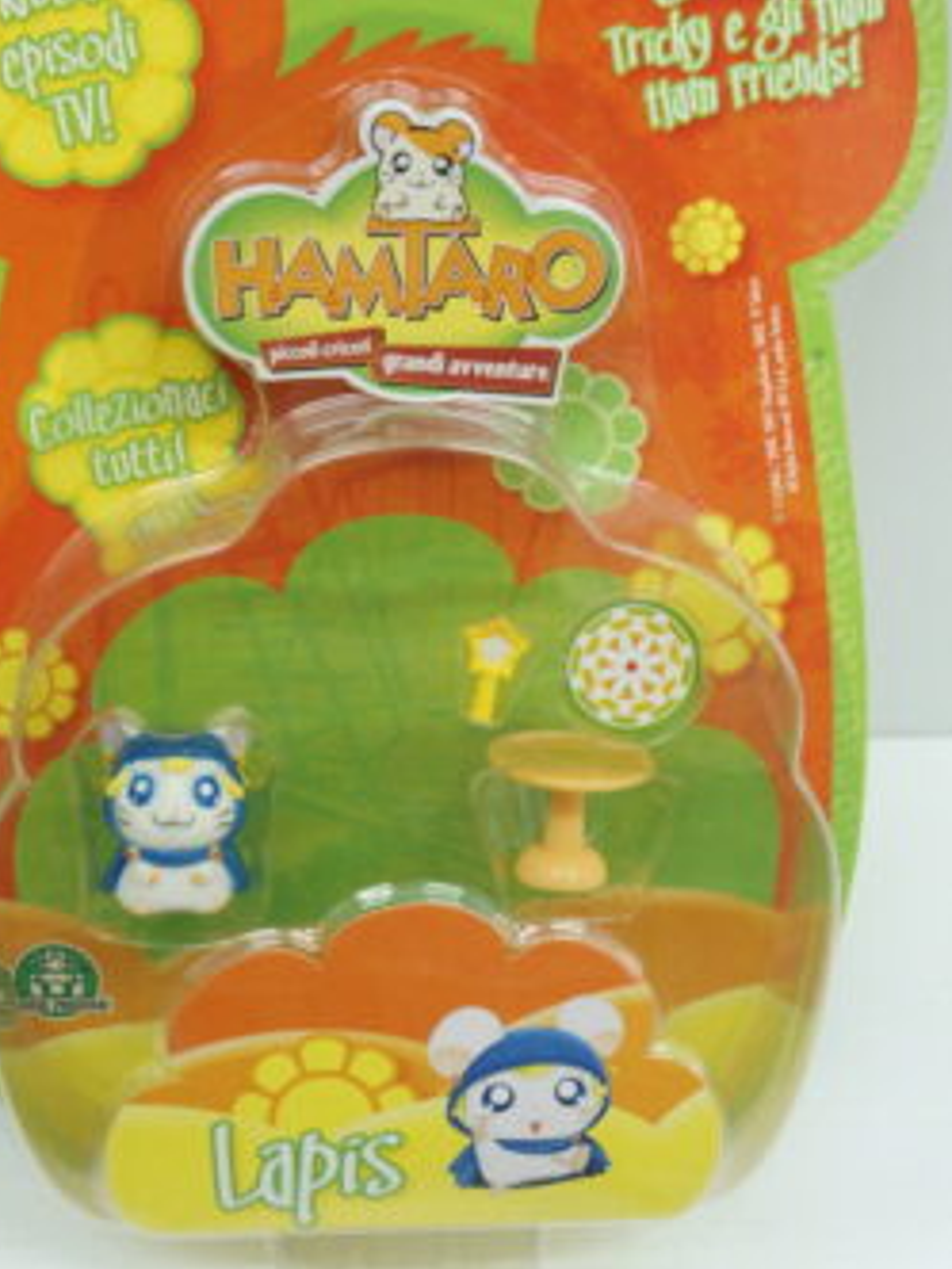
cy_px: 552
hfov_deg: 30.8
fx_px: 1723
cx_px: 390
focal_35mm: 47
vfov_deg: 40.4
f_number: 5.6
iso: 2000
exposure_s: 1/60
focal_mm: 24
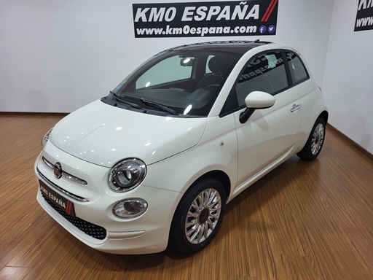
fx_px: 280
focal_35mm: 26
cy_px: 140
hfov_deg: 67.3
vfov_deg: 53.1
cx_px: 186
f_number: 1.8
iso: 200
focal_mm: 5.4
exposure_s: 1/100
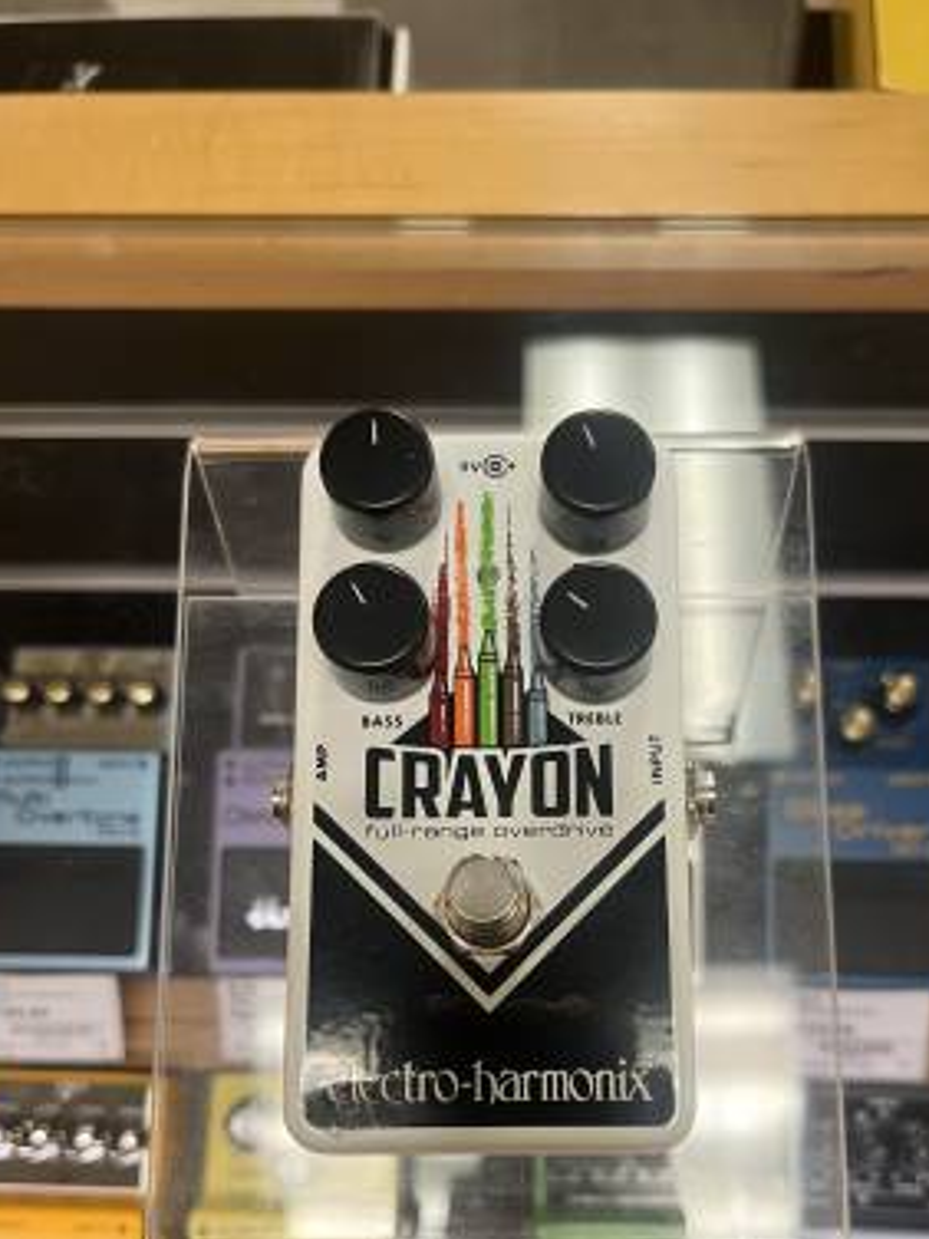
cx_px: 504
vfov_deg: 50.6
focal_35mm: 36
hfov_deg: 39.6
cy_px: 801
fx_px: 1288
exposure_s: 1/60
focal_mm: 5.1
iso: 100
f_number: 1.6
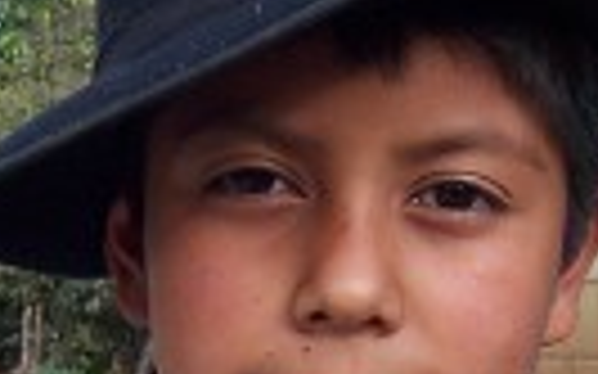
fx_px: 2248
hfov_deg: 15.1
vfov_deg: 9.4
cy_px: 369
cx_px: 333
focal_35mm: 138
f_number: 2.8
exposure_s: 1/320
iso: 80
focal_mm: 6.2
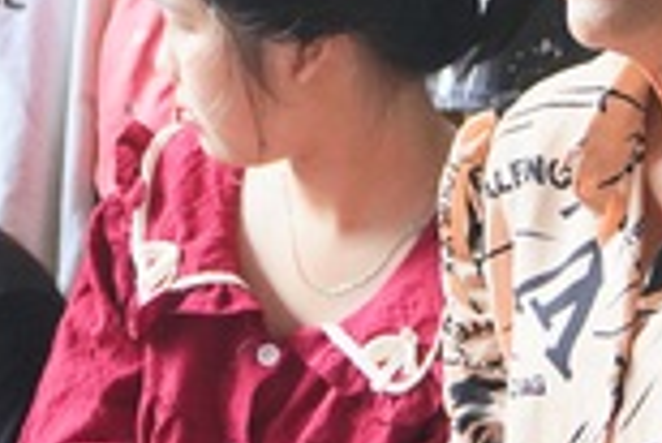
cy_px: -2
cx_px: 288
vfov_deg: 8.1
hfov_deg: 12.2
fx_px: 3094
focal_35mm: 168
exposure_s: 1/160
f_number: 4.5
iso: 1600
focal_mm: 27
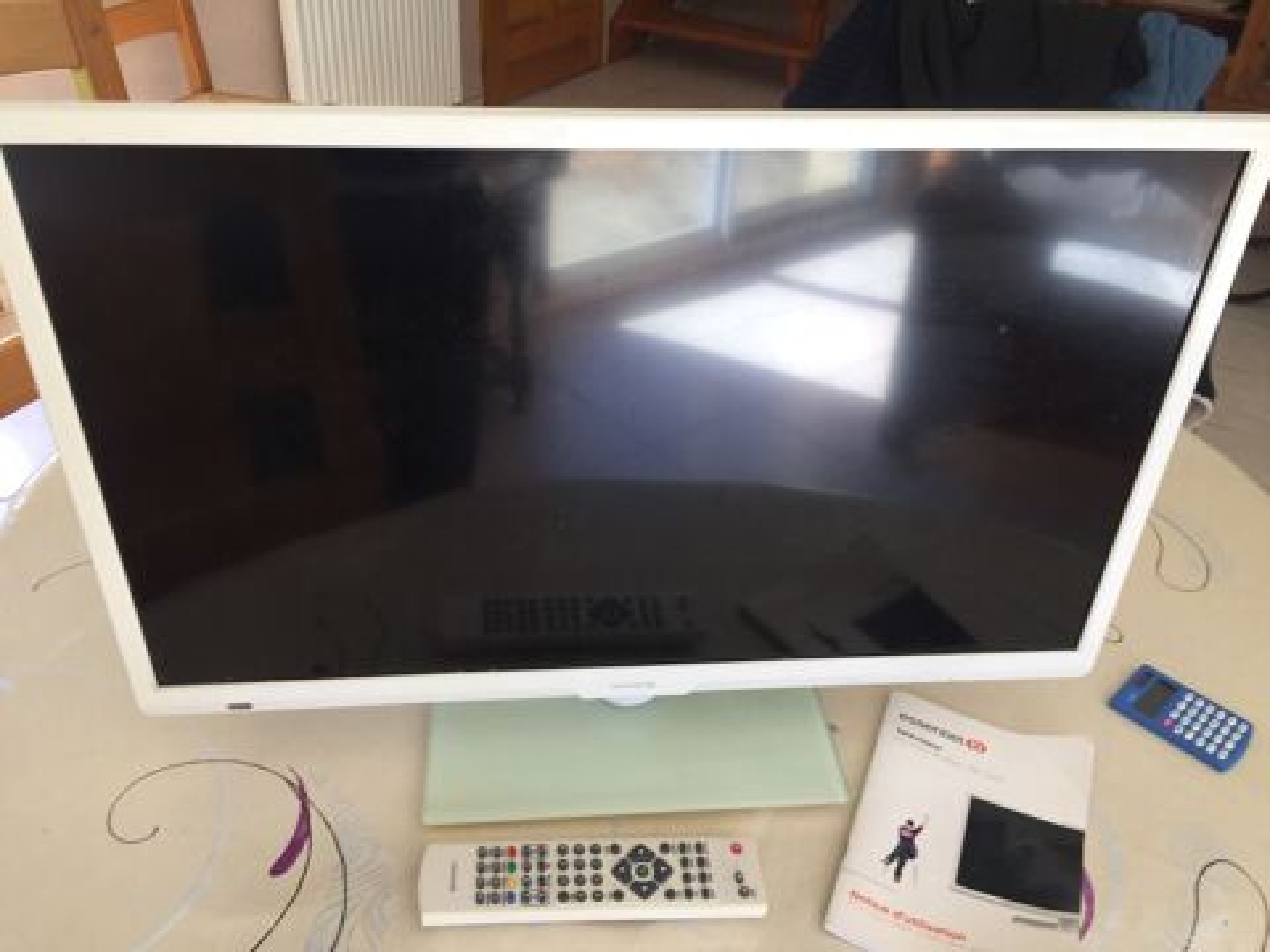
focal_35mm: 29
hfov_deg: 61.7
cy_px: 476
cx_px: 635
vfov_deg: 48.2
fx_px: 1064
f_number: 2.2
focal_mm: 4.15
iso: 32
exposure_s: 1/50
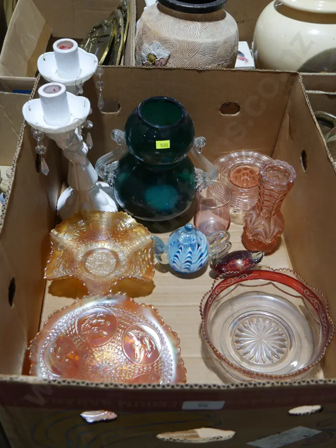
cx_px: 168
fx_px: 479
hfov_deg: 38.7
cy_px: 221
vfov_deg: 50.1
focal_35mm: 37
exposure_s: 1/60
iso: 200
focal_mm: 18
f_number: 4
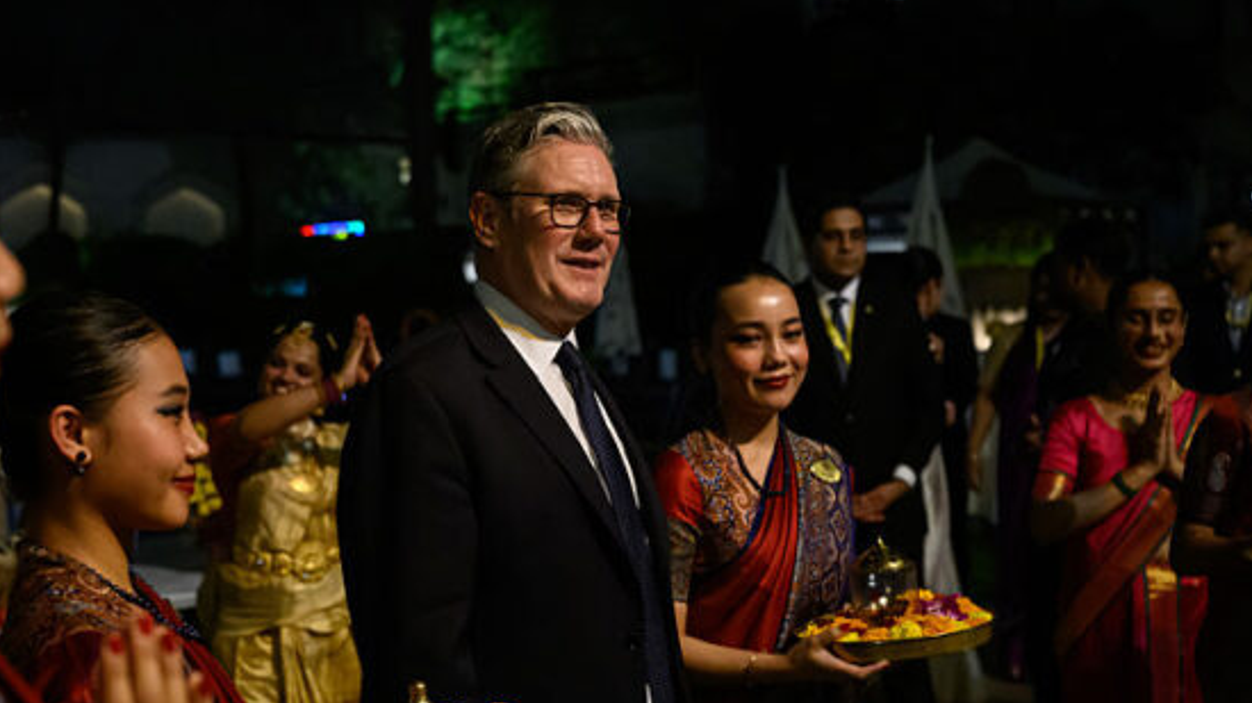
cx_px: 444
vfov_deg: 20.2
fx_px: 1958
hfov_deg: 35.2
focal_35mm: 59
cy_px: 507
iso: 6400
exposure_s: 1/320
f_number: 2.8
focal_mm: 36
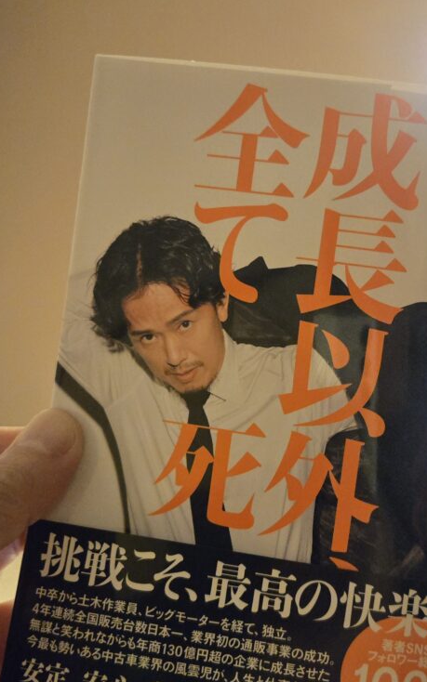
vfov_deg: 56.0
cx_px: 260
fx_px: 633
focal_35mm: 34
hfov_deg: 37.1
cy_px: 429
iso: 2000
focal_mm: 5.4
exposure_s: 1/101
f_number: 1.8
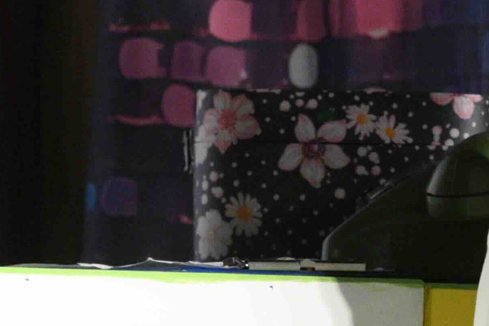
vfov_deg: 1.7
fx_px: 10890
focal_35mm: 802
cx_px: 732
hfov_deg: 2.6
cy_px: -156
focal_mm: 120
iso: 3200
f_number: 4
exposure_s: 1/400
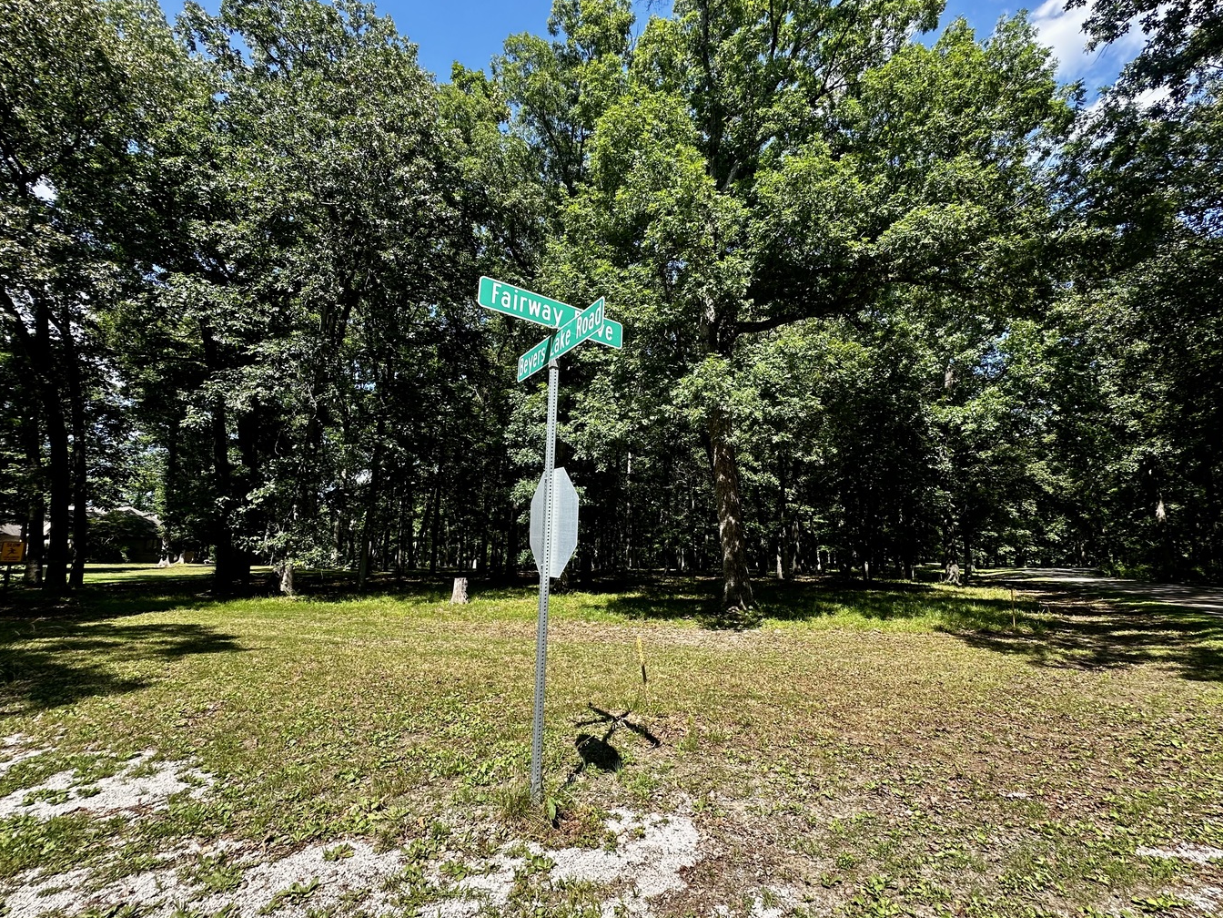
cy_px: 469
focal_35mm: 15
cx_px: 616
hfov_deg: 98.2
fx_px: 530
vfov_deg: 81.7
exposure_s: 1/487
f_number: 2.2
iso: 40
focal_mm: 2.22
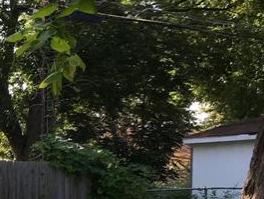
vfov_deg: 13.0
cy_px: 226
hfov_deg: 15.0
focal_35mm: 112
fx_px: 855
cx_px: -228
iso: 25
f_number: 2.2
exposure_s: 1/212
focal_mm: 4.15
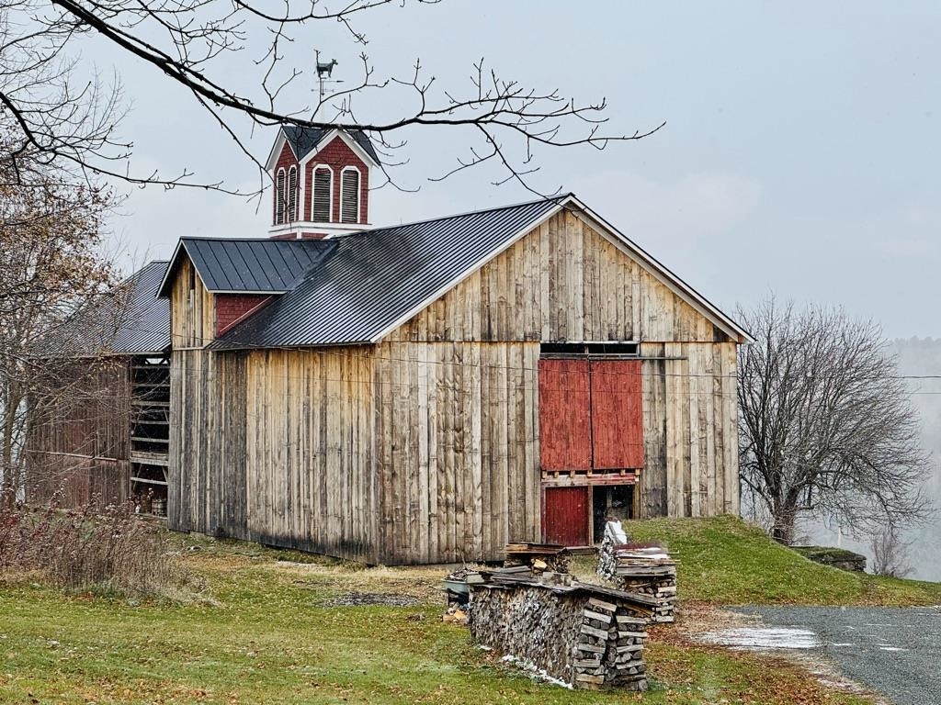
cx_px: 470
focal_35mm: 77
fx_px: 2093
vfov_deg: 19.1
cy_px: 352
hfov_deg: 25.3
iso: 25
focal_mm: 9
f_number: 2.8
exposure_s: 1/544
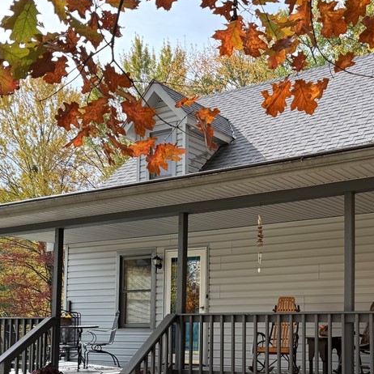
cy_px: 279
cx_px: 285
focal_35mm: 47
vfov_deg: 35.3
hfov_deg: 35.2
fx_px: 575
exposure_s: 1/992
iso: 100
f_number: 1.78
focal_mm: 6.76
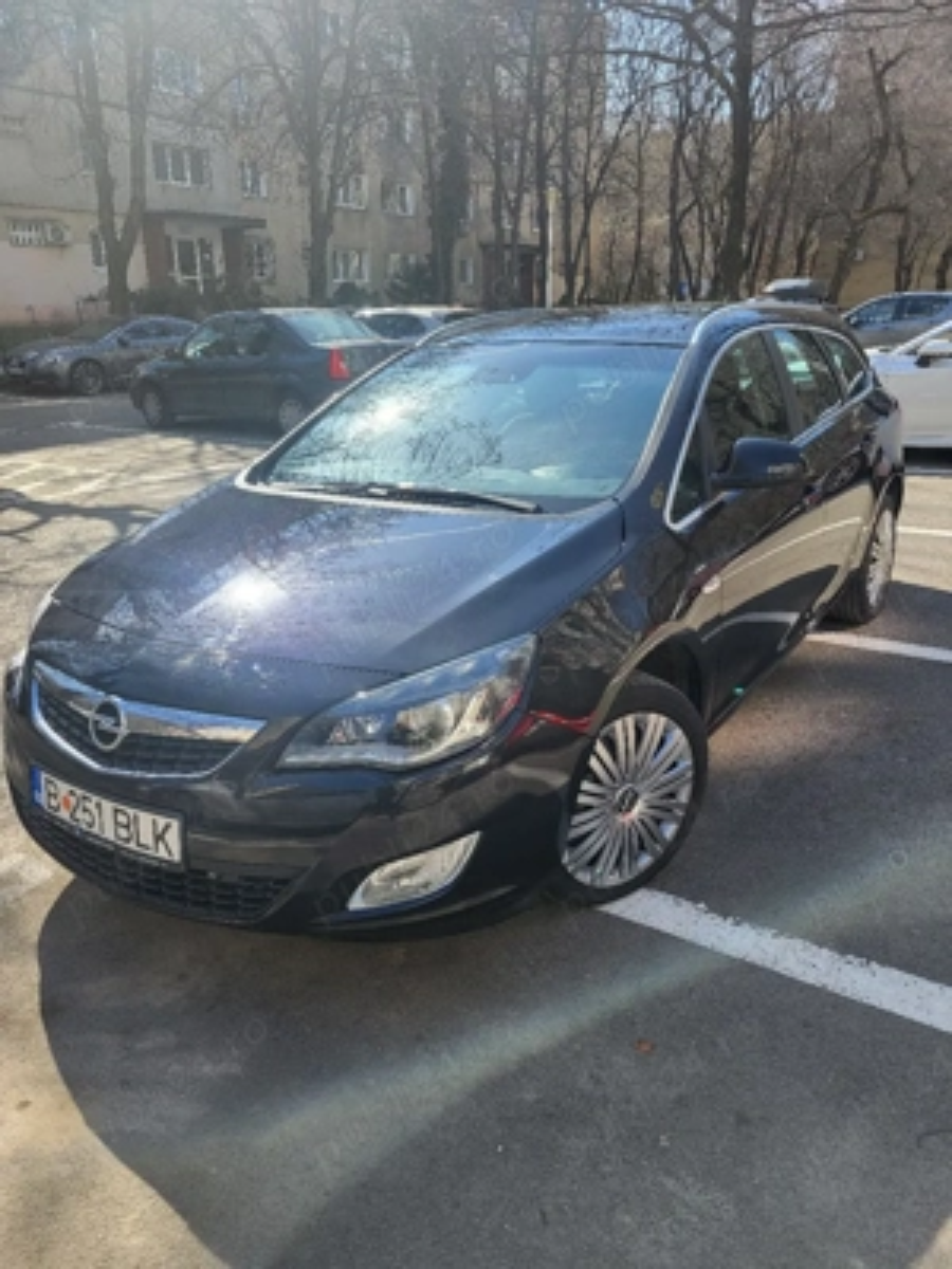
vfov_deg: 67.3
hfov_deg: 53.1
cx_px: 476
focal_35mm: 26
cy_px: 634
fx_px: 953
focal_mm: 5.4
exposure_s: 1/769
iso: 40
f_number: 1.8
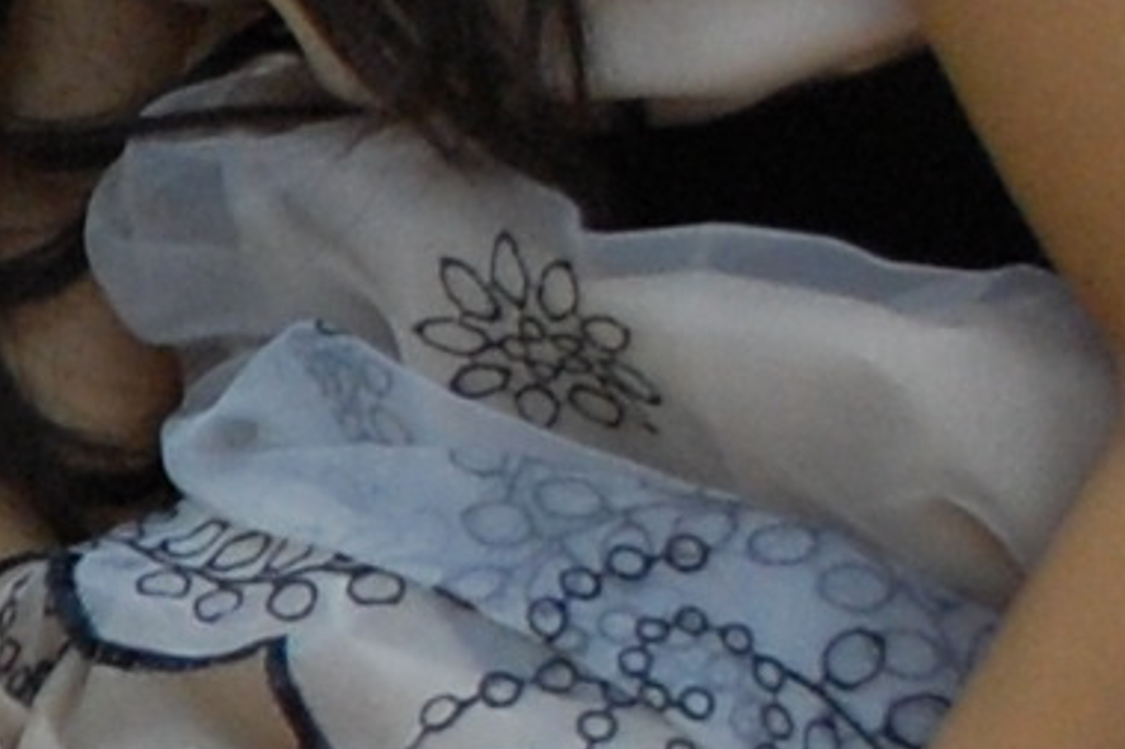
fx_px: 8902
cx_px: -2063
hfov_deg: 6.7
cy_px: 518
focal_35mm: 285
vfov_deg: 4.8
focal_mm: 24
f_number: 4.2
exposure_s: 1/30
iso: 800
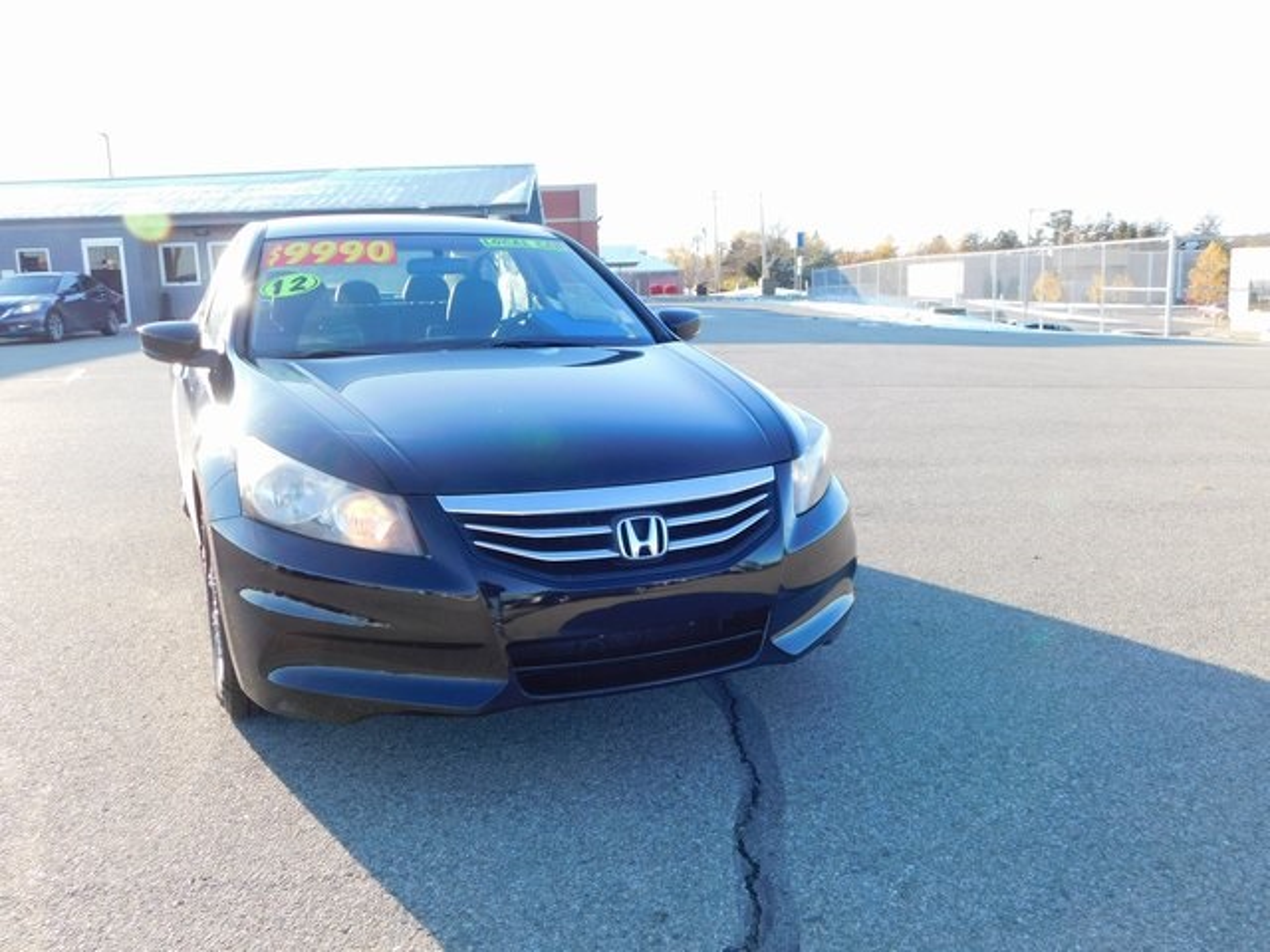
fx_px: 1101
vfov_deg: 46.8
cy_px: 476
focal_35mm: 30
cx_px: 635
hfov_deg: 60.0
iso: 125
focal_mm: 5.3
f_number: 3.2
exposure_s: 1/250
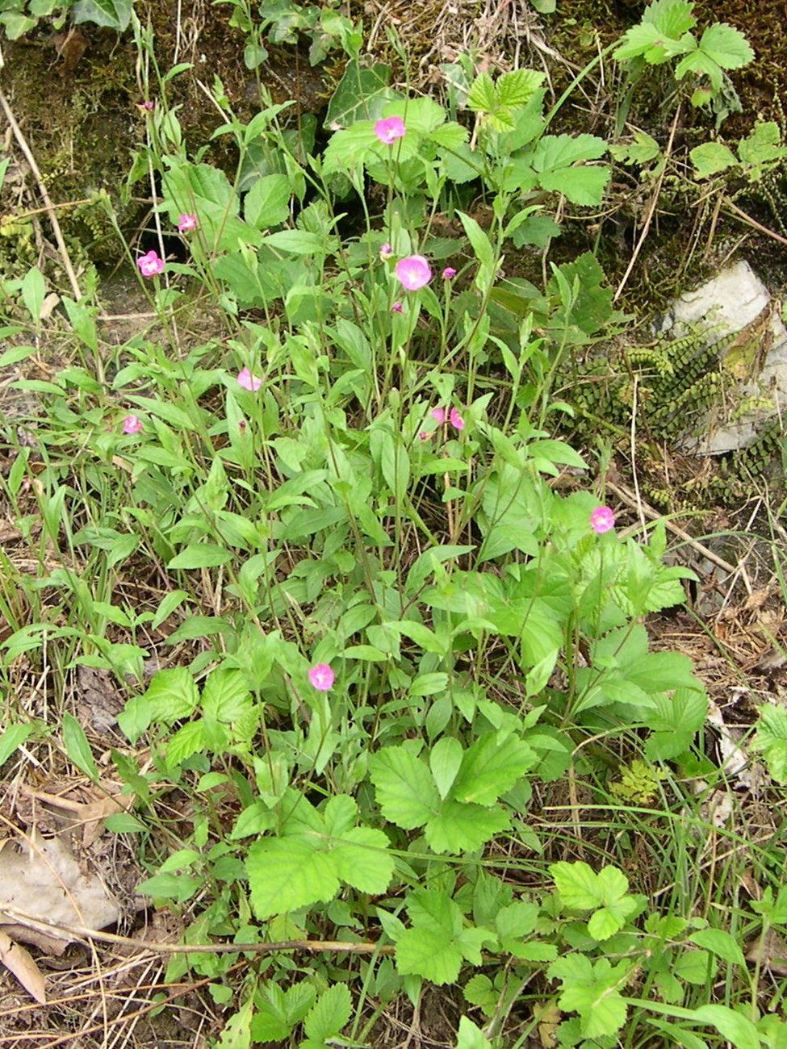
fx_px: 1152
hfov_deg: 37.7
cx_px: 394
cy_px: 524
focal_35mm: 38
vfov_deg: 49.0
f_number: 2.8
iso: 100
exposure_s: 1/158
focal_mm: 8
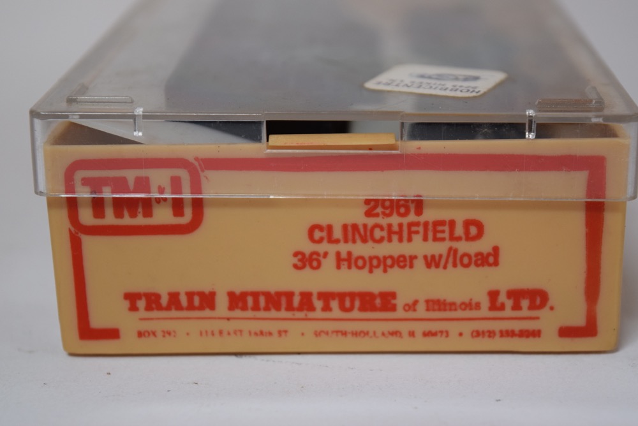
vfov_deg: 16.6
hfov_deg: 24.6
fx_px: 1463
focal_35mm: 82
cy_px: 213
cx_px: 319
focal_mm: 55
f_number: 5.6
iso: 640
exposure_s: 1/60
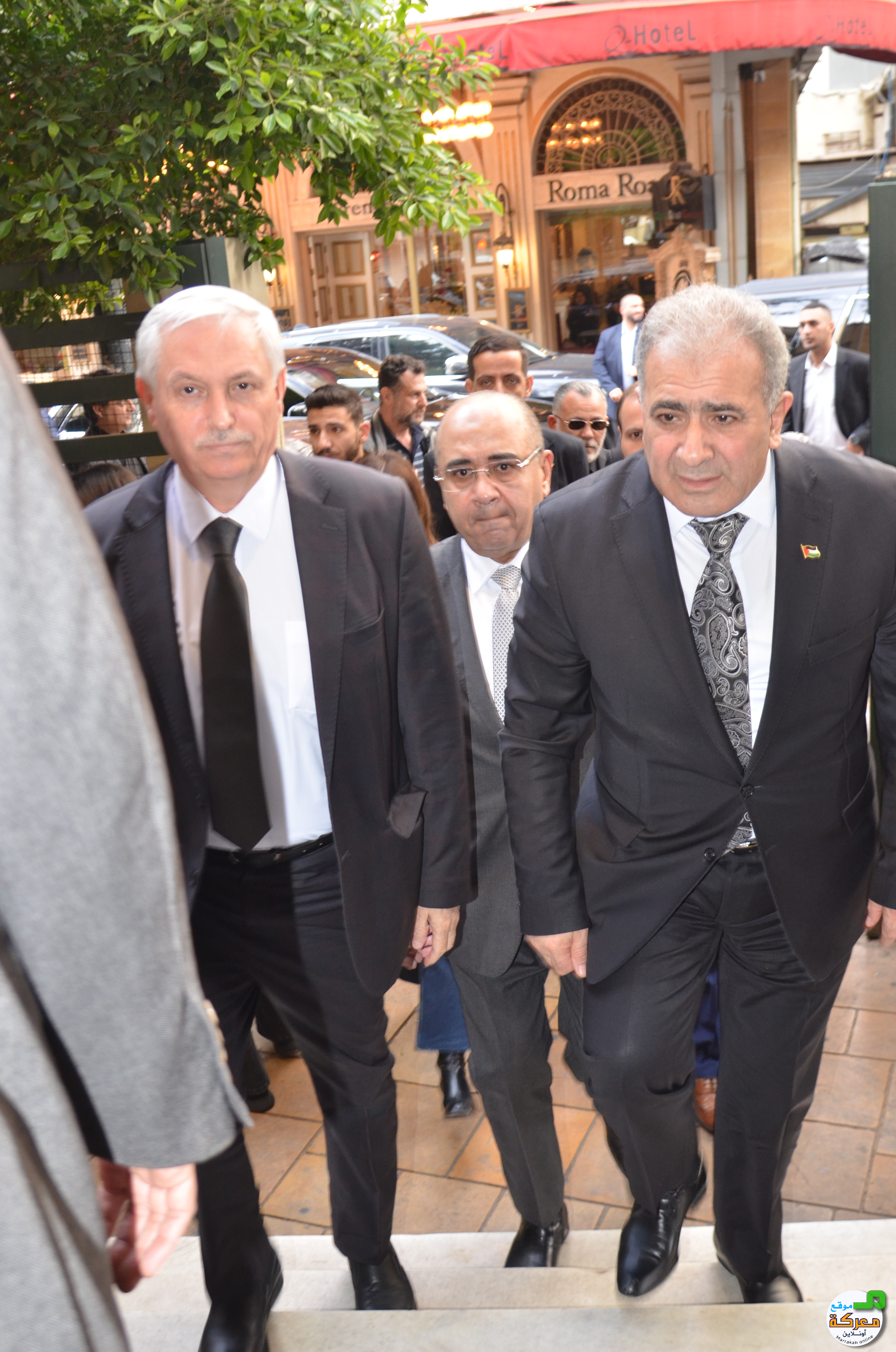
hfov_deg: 36.7
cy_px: 676
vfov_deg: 53.2
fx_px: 1350
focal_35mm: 36
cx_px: 448
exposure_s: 1/60
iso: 800
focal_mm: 24
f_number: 4
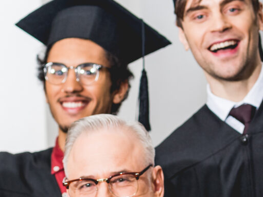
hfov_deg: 5.3
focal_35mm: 376
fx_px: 2856
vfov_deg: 3.9
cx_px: -25
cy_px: 328
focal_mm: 78
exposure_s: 1/160
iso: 125
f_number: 4.5
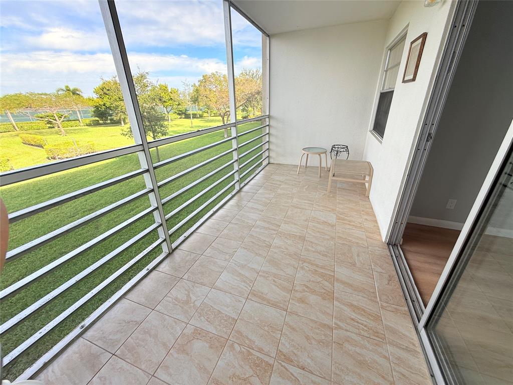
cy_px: 192
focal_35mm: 14
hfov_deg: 102.1
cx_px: 256
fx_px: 207
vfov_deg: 85.7
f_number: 2.2
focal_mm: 2.22
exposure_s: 1/210
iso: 50
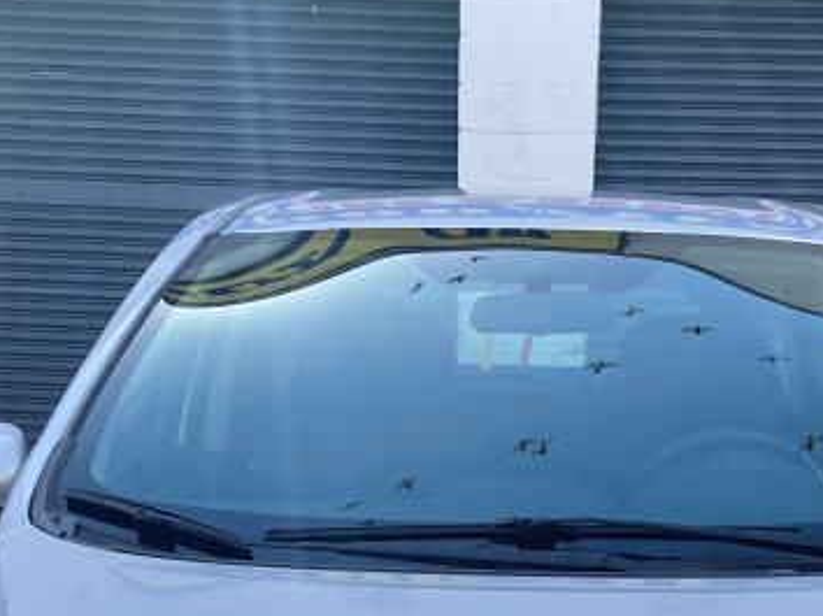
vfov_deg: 16.9
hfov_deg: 24.1
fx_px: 1924
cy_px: 860
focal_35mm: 81
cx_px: 514
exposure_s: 1/923
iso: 20
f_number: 1.8
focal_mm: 3.99
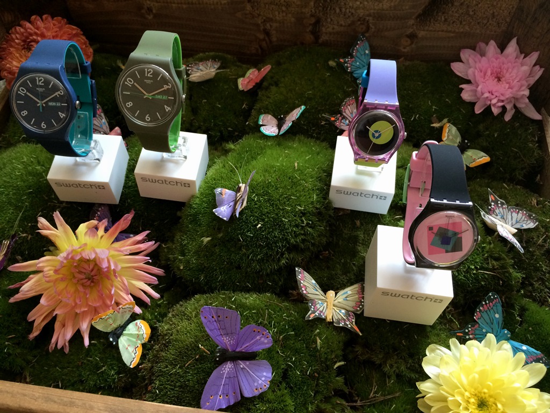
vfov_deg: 46.8
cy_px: 206
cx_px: 275
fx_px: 477
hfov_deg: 60.0
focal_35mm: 30
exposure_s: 1/30
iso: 64
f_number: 2.2
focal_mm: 4.12
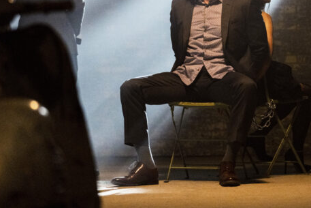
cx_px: 231
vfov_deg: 5.6
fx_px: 2108
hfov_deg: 8.4
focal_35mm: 244
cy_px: 10
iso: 4000
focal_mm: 124
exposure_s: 1/250
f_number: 2.8
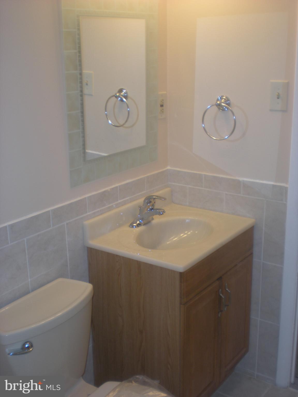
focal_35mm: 44
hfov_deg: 32.9
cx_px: 149
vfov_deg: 42.9
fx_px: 505
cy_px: 198
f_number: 3.5
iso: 64
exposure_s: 1/33
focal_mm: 7.4
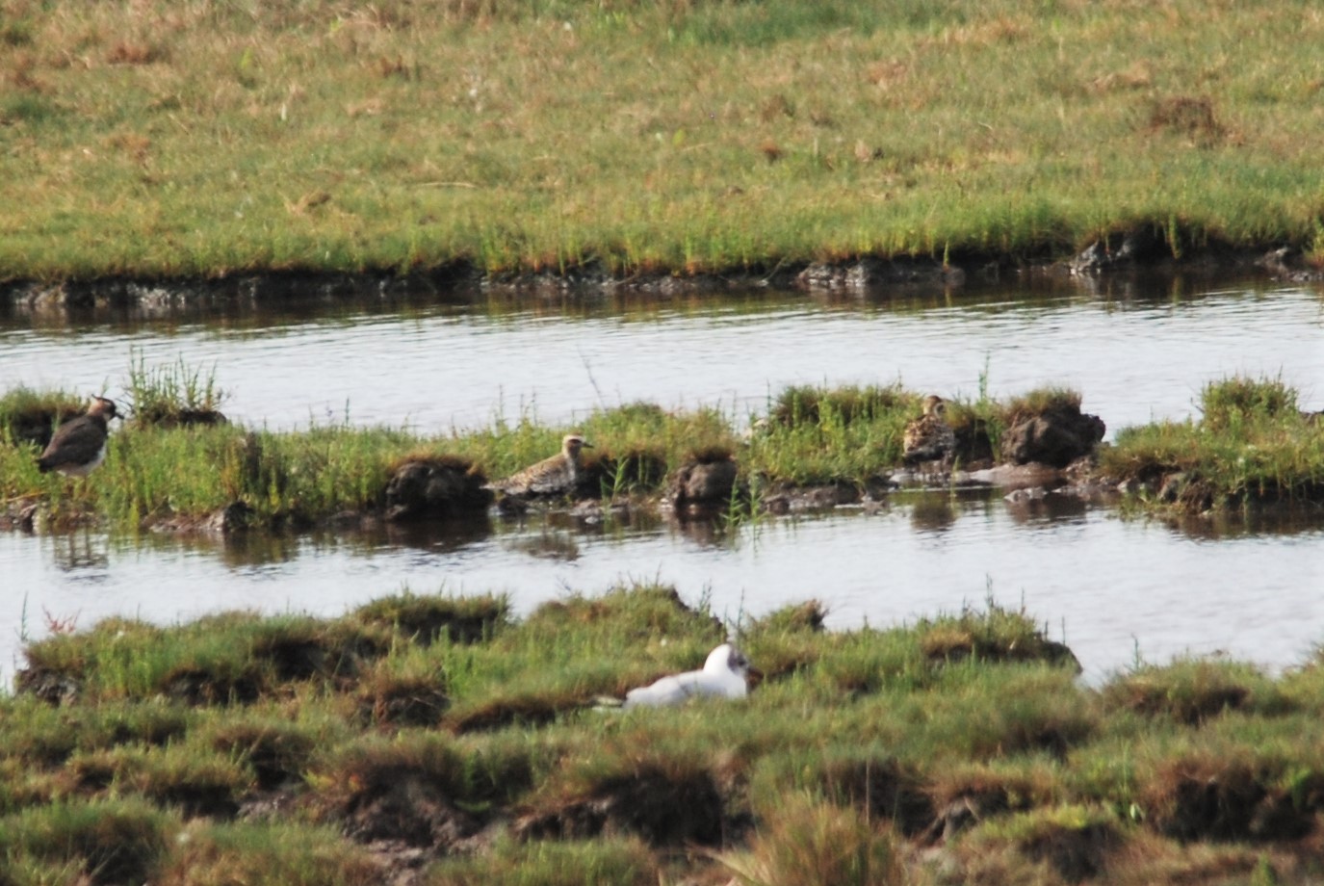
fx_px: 27612
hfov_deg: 2.7
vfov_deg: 1.8
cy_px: 443
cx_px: 662
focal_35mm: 750
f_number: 6.3
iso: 250
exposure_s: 1/500
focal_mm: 500
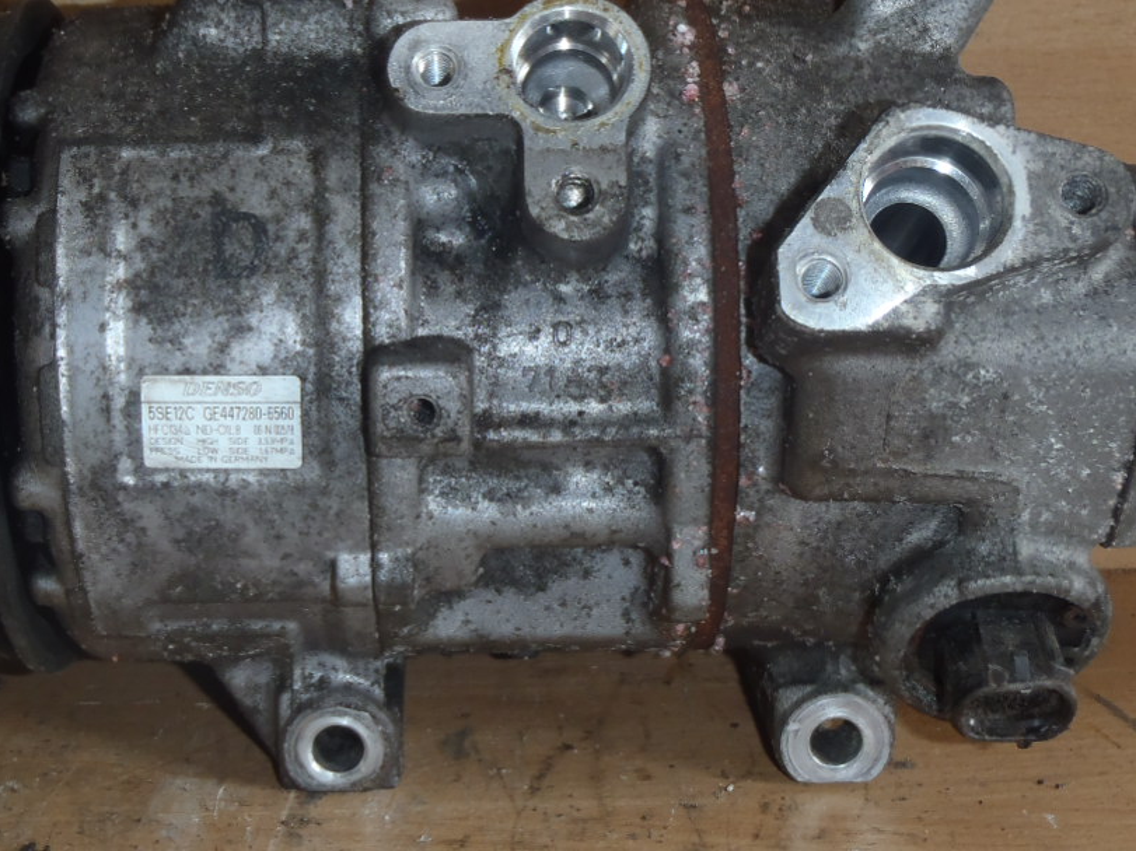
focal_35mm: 60
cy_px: 370
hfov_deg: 32.1
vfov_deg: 24.4
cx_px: 443
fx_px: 1969
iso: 100
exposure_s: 1/40
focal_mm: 6.83
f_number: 4.6
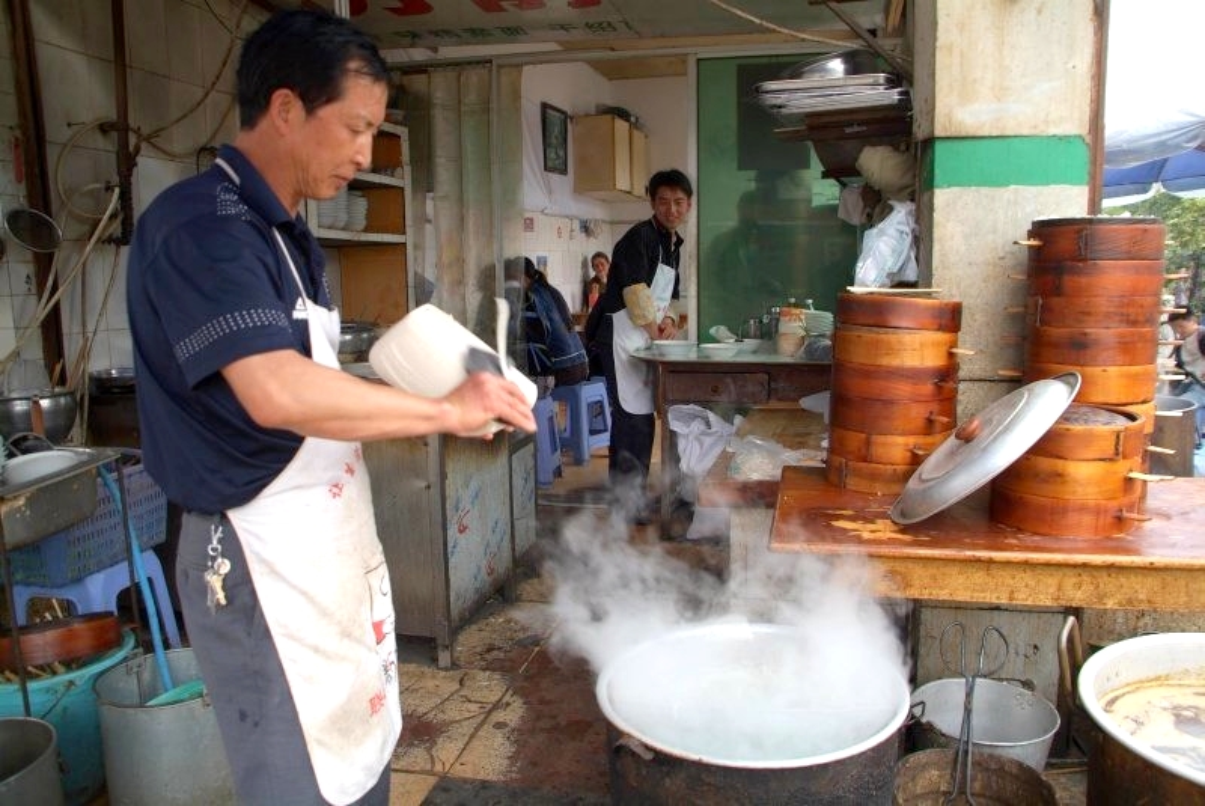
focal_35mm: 27
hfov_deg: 67.3
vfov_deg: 48.0
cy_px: 403
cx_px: 602
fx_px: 905
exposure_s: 1/90
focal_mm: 18
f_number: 4.8
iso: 100
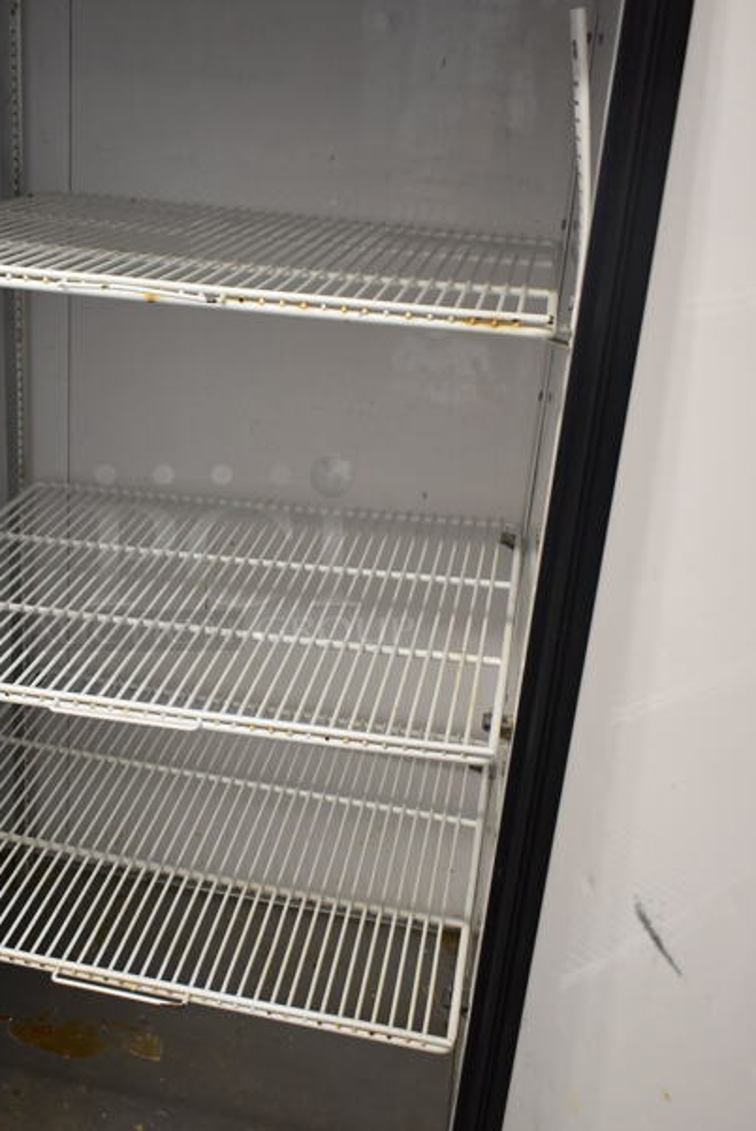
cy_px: 552
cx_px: 222
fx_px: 1288
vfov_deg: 47.4
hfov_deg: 32.3
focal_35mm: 41
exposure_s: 1/30
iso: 450
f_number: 3.5
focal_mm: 18
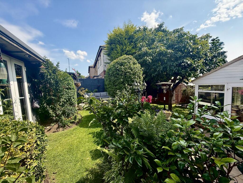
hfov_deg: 102.1
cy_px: 92
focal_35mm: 14
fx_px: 98
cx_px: 122
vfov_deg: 85.7
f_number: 2.2
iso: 64
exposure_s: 1/506
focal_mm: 2.22
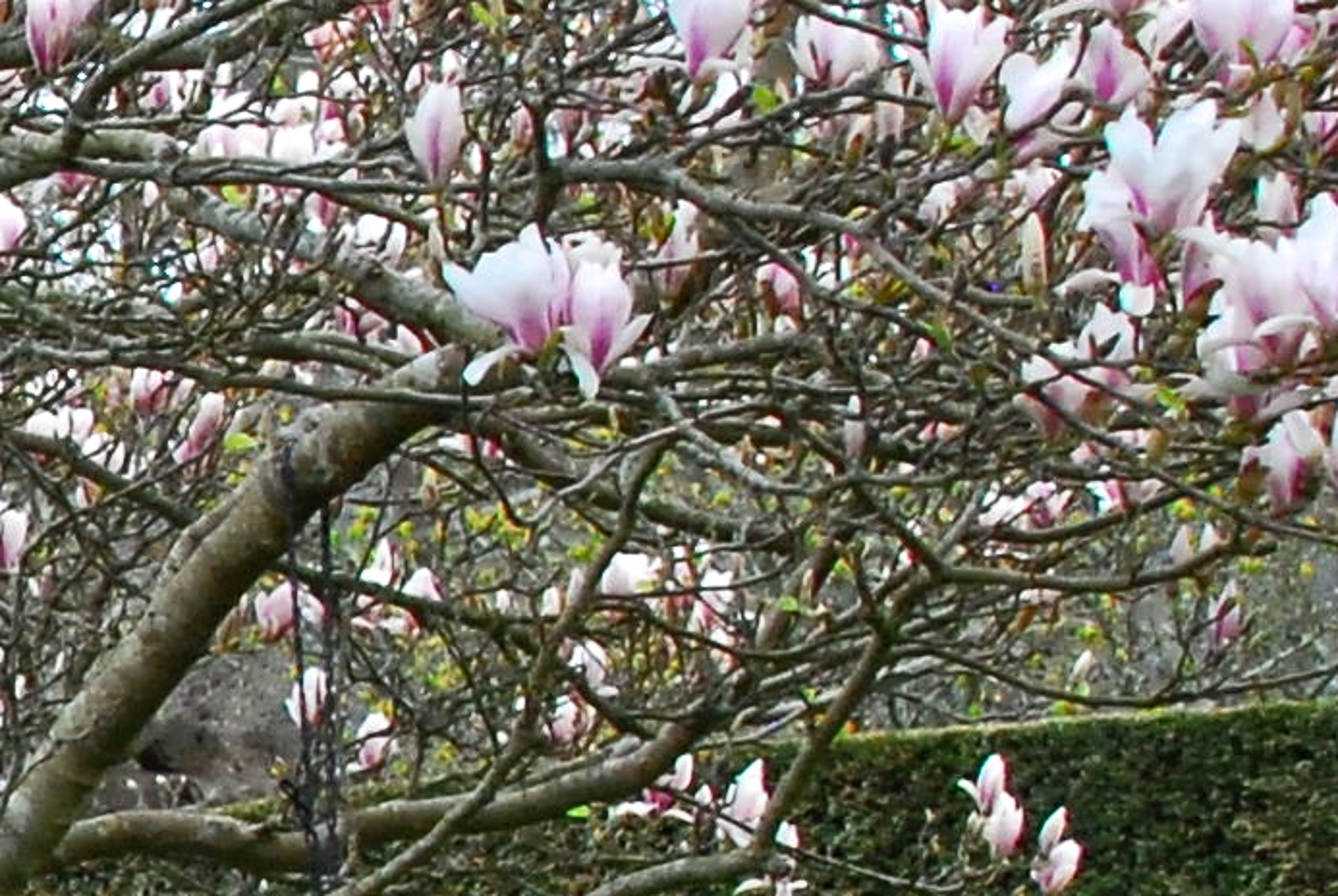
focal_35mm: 201
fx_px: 7480
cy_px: 1002
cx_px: -1361
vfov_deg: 6.8
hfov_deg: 9.5
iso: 800
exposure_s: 1/320
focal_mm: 24
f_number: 9
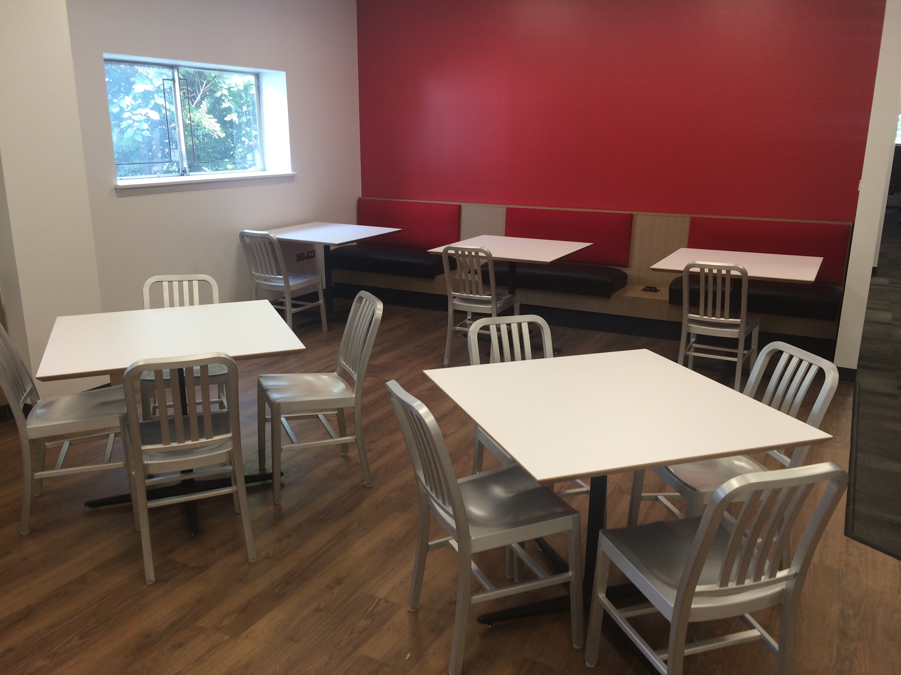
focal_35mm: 29
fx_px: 755
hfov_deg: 61.7
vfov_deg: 48.2
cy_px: 338
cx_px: 450
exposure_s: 1/60
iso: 50
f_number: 2.2
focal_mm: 4.15
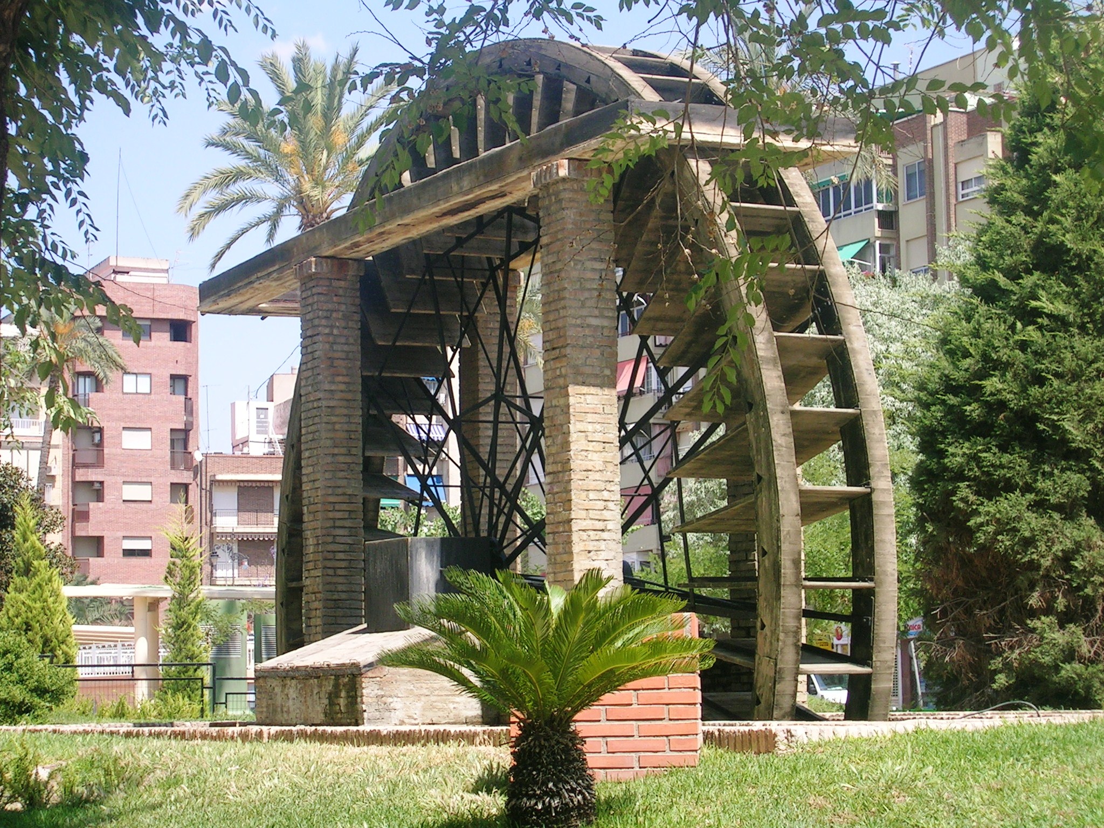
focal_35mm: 86
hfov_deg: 22.8
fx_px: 2743
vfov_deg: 17.2
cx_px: 552
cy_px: 414
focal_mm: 13
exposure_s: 1/311
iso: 50
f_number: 4.2
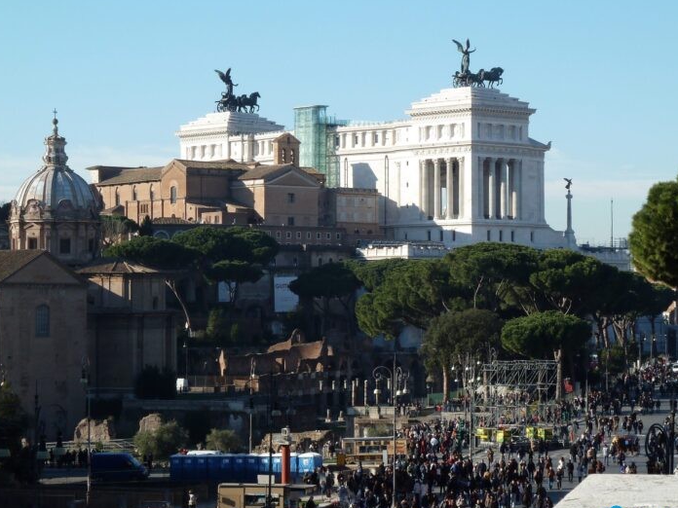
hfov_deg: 18.5
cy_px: 271
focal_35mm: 106
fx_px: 2076
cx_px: 362
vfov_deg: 14.0
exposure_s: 1/320
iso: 80
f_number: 4.3
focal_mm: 15.8
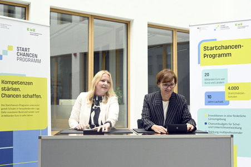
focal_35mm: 42
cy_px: 84
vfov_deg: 31.8
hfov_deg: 46.4
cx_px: 126
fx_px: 293
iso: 2000
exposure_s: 1/250
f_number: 5
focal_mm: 42
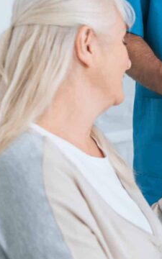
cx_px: 224
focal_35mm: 145
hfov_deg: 8.9
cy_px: 119
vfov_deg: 14.4
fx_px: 1024
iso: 250
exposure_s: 1/200
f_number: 3.2
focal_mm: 50
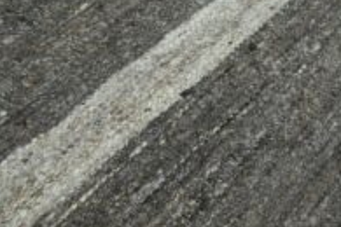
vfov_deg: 18.3
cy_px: 159
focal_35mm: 74
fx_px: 701
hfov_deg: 27.3
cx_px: 159
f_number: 5
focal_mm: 24
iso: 800
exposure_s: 1/200
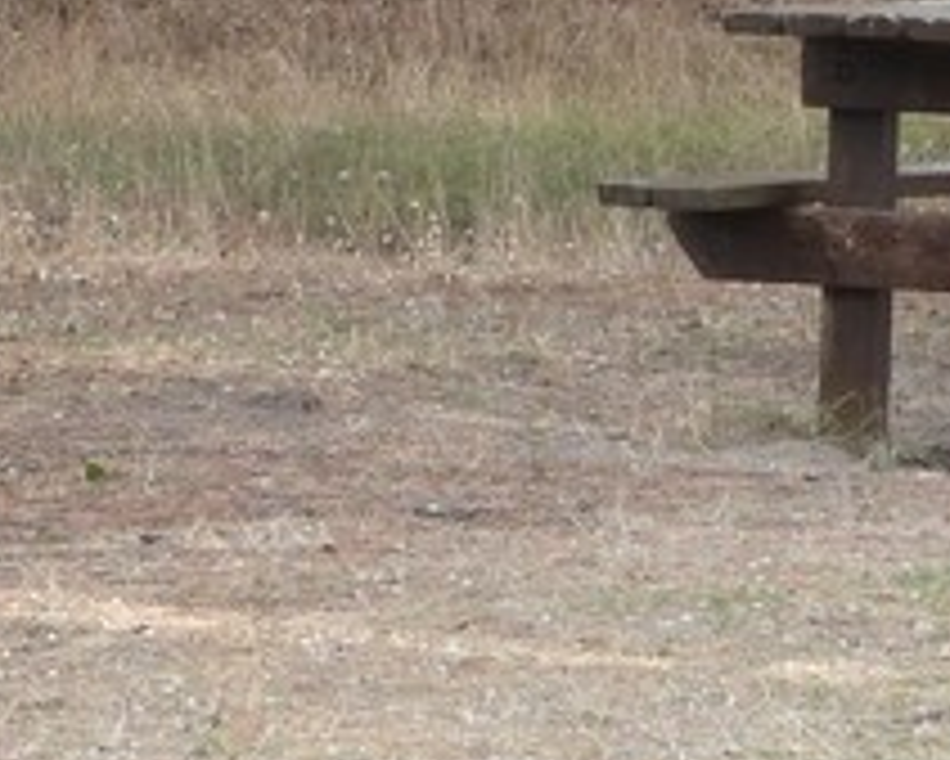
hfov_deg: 4.5
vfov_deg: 3.6
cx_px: 302
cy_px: -495
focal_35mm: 430
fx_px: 12096
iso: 200
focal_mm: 20.8
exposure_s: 1/200
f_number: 3.5
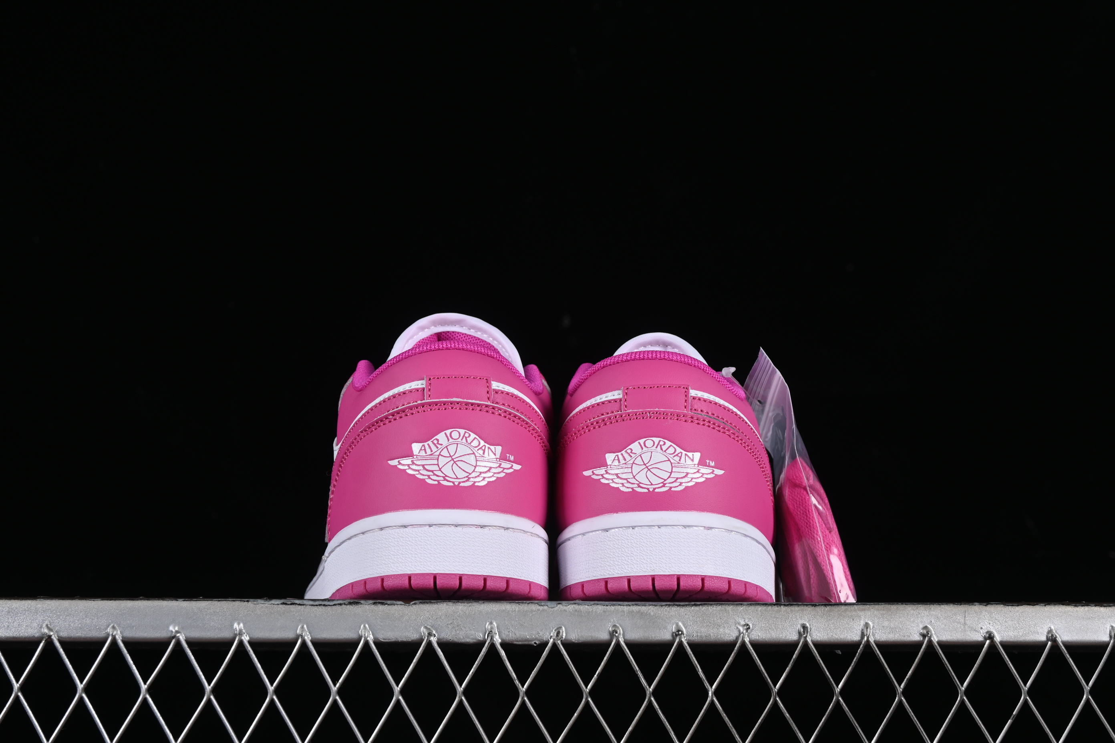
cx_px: 558
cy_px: 372
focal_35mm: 75
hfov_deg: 27.0
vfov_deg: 18.2
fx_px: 2323
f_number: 8
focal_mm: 50
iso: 160
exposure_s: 1/80
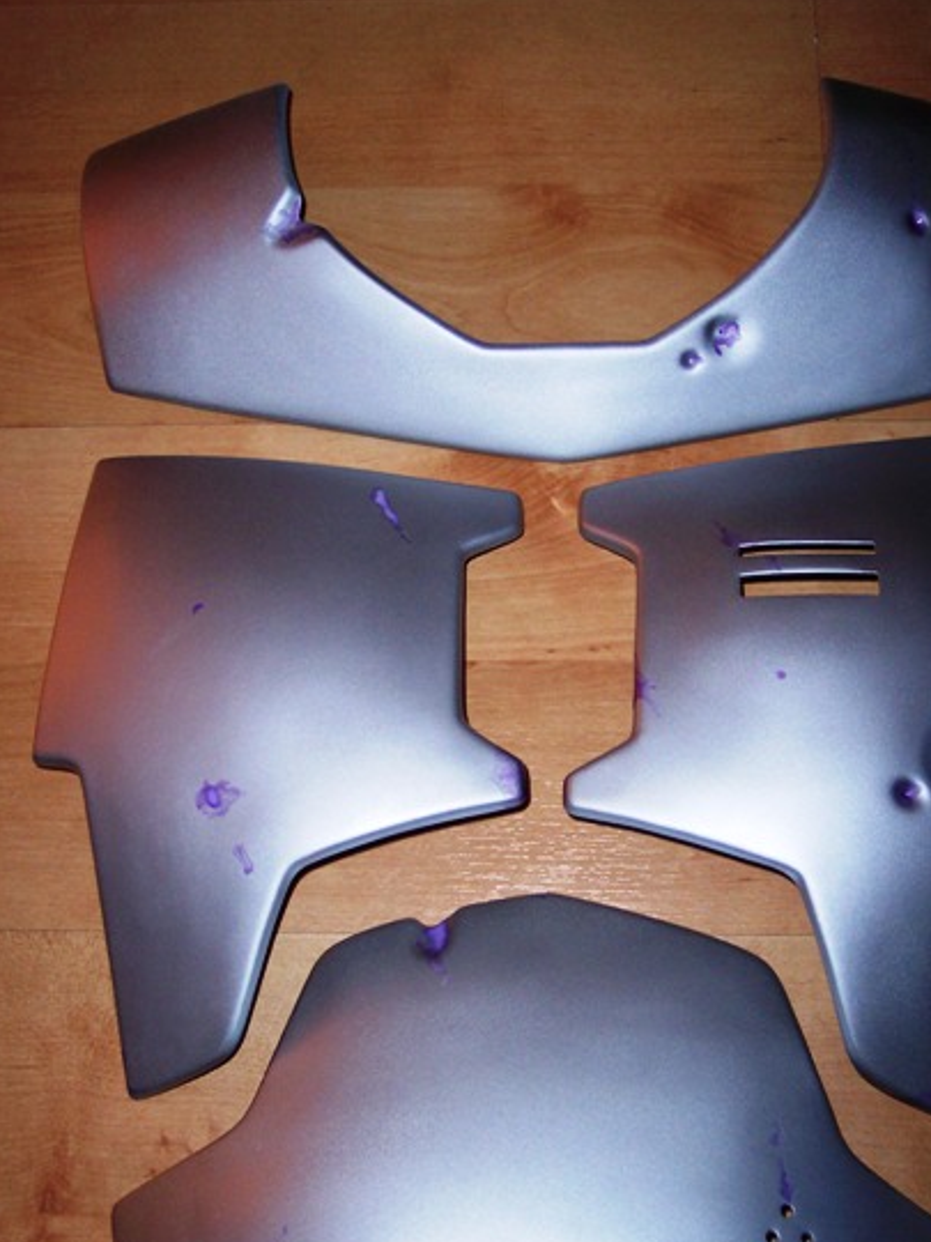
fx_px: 1614
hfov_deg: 32.1
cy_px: 724
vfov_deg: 41.9
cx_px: 526
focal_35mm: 45
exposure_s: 1/30
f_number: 2.8
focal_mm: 8
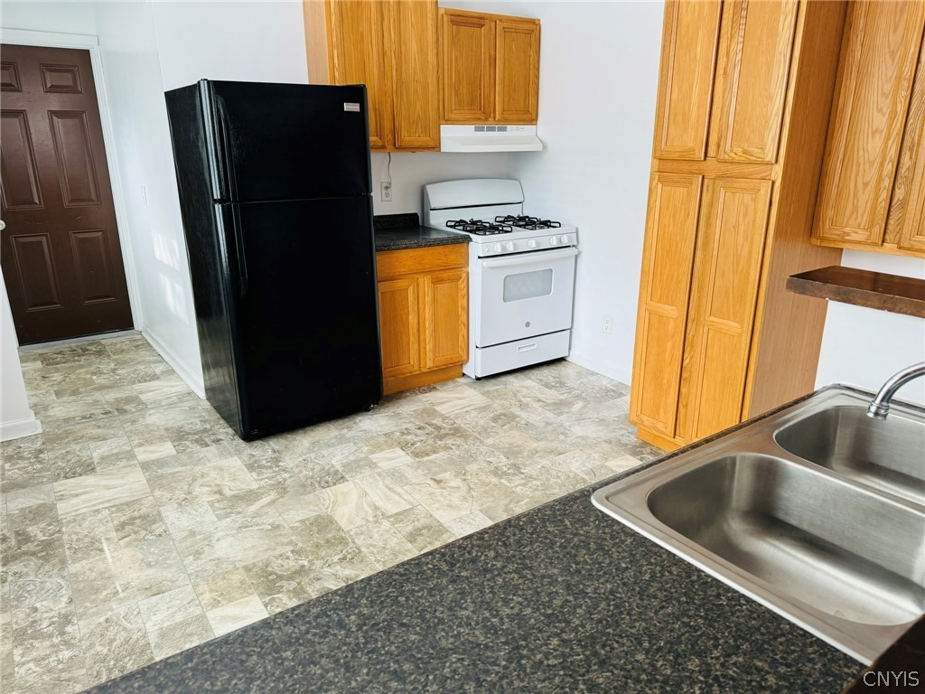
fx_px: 641
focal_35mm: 24
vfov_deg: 56.8
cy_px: 347
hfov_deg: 71.6
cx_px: 462
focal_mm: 6.86
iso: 160
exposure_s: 1/121
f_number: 1.78
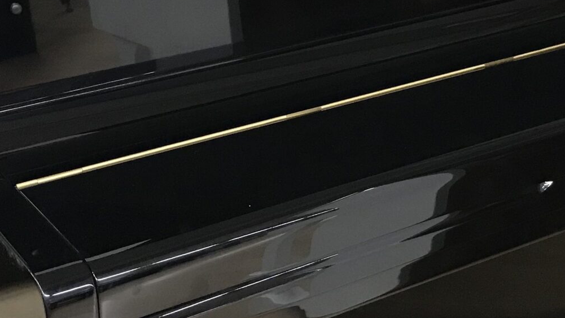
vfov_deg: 15.5
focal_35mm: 78
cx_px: 287
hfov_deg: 27.2
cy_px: 136
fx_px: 1169
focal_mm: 3.99
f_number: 1.8
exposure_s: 1/17
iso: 100
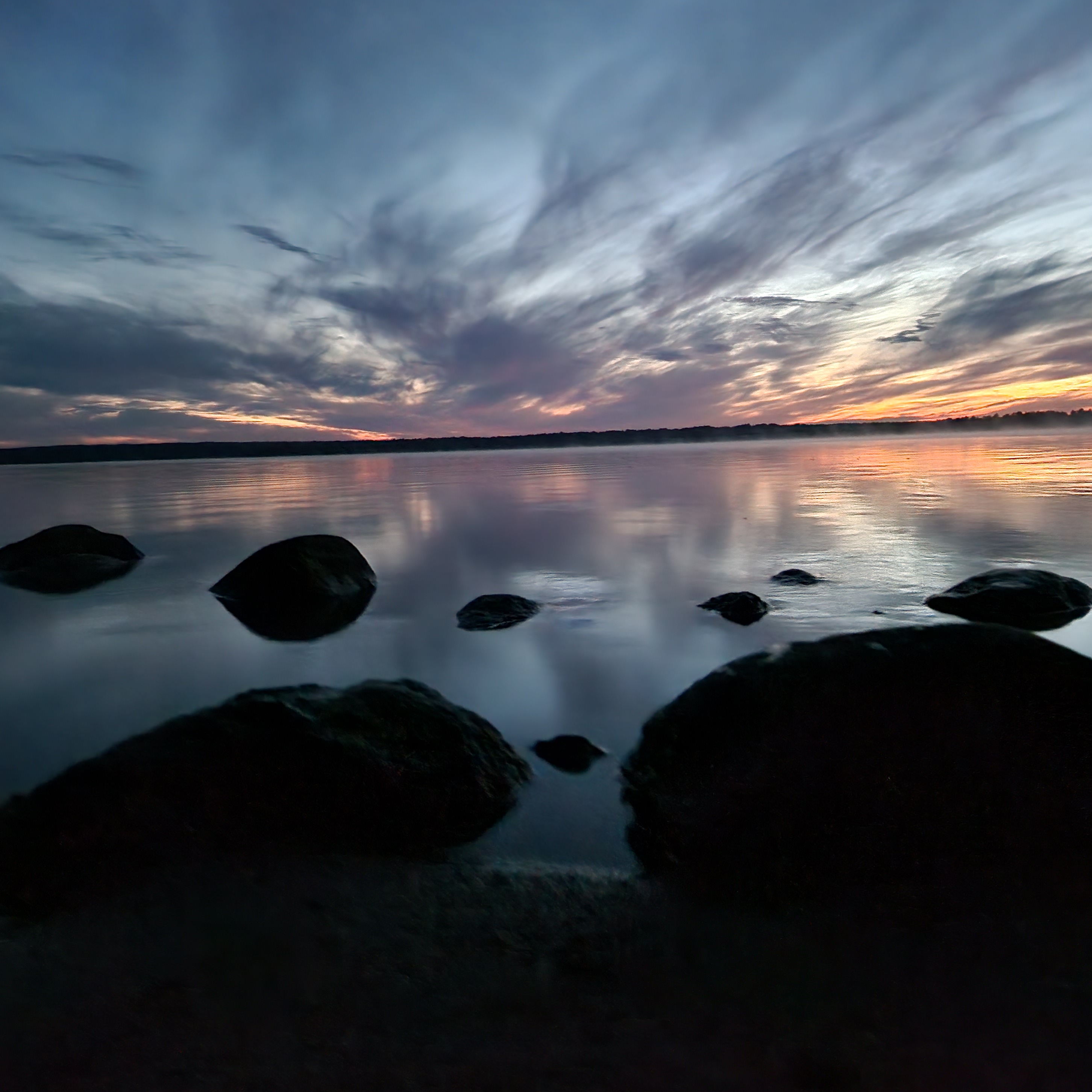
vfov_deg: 57.3
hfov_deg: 57.2
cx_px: 596
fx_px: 999
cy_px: 558
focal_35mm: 28
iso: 2000
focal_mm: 5.4
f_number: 1.8
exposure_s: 1/10
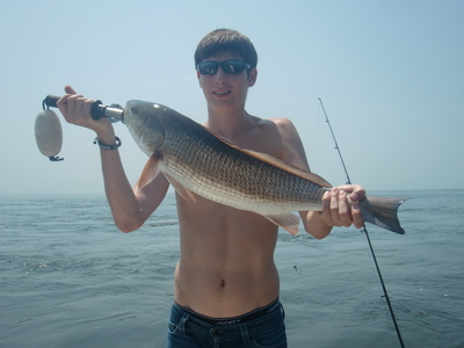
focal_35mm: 38
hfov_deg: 49.0
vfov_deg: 37.7
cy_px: 174
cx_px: 232
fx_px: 509
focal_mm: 6.66
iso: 64
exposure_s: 1/250
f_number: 8.9
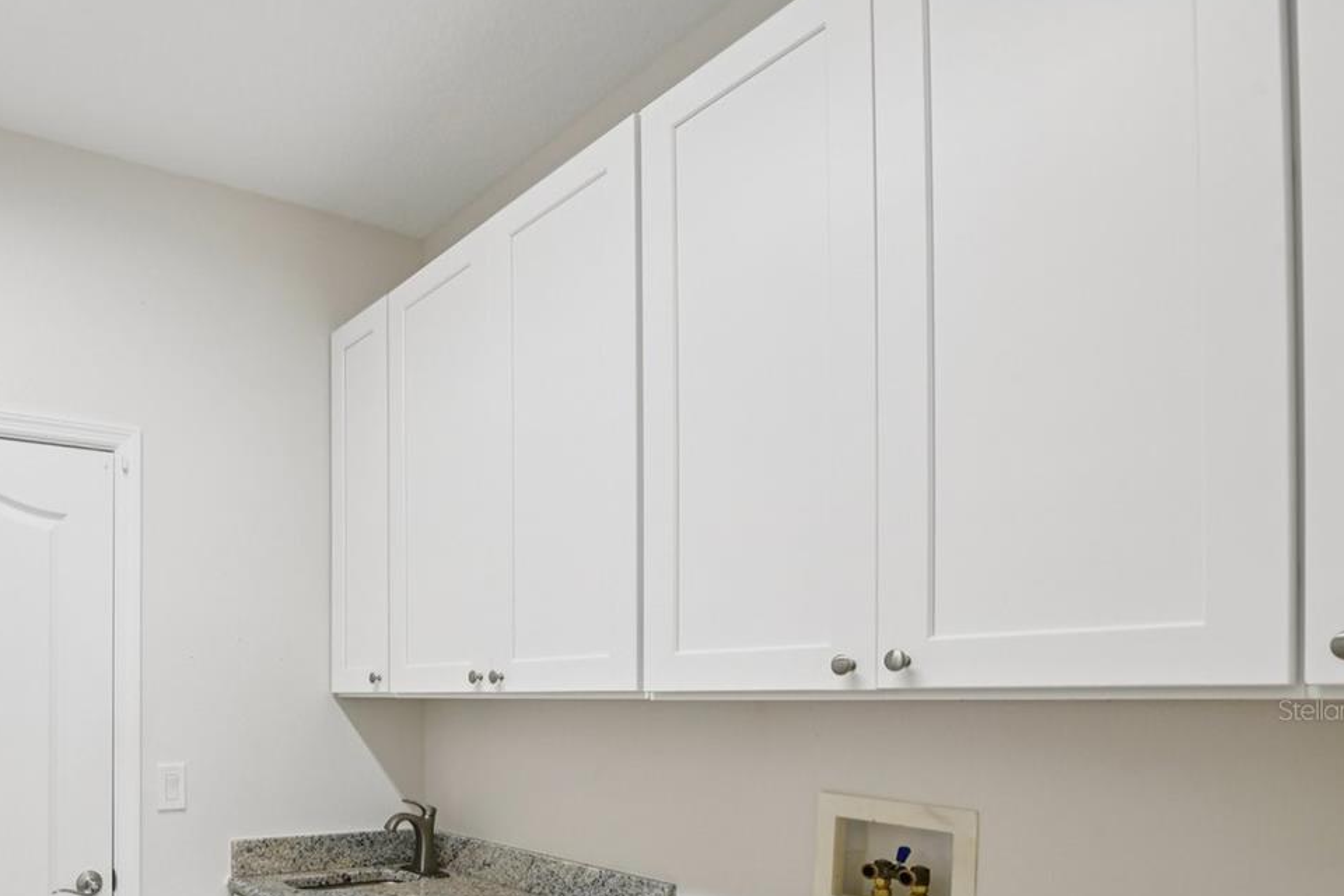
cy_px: 710
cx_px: 283
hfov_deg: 65.5
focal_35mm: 25
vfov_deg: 48.5
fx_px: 933
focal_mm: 15
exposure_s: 1/30
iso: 400
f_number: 8
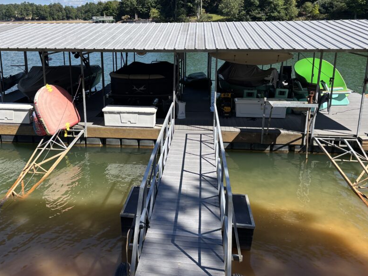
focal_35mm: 34
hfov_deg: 53.6
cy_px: 104
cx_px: 148
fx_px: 361
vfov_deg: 41.5
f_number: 1.6
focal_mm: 5.96
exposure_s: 1/2398
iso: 50
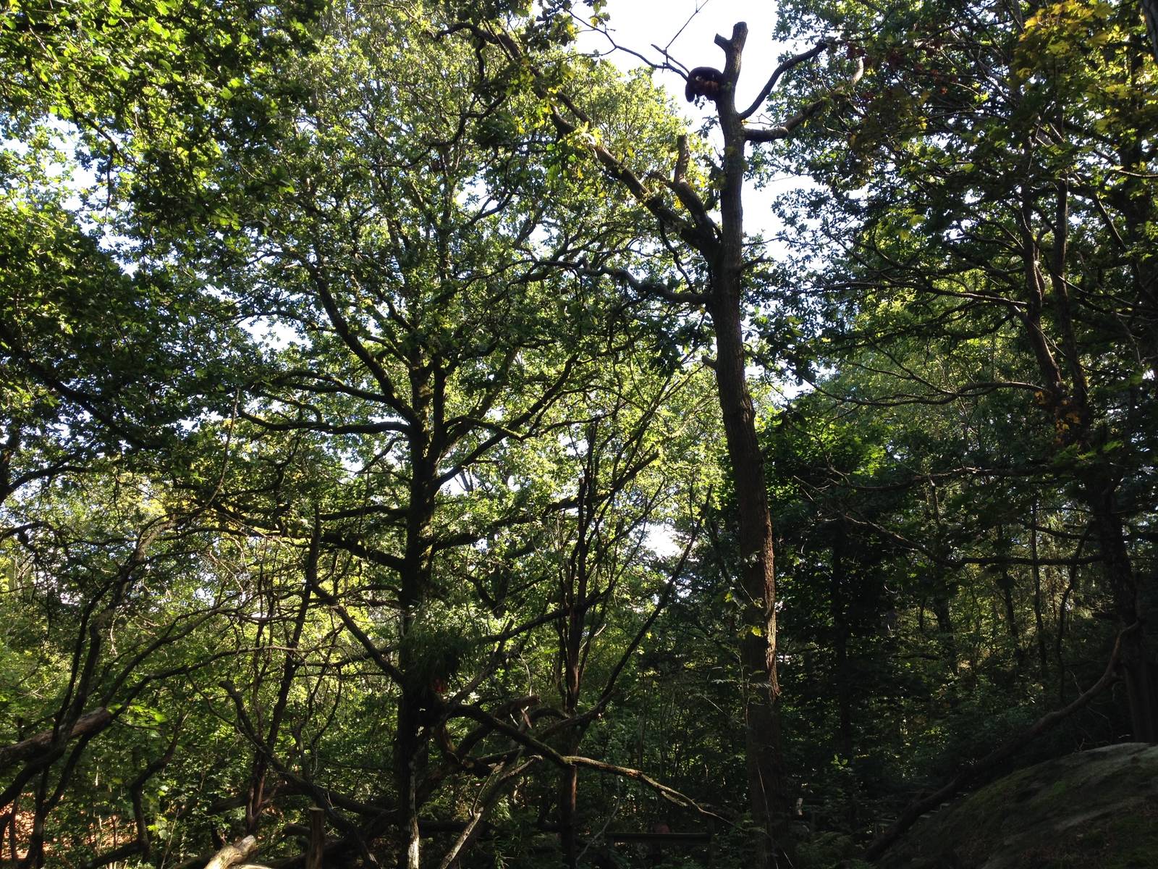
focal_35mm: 35
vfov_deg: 40.7
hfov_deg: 52.6
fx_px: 1171
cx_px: 579
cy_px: 434
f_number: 2.4
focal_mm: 4.28
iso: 50
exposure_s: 1/171
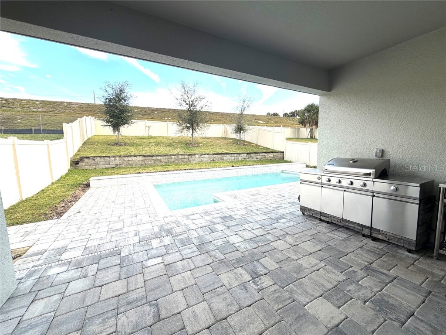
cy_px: 168
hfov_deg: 102.1
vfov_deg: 85.7
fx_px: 180
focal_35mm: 14
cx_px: 223
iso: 50
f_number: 2.2
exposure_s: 1/502
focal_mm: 2.22
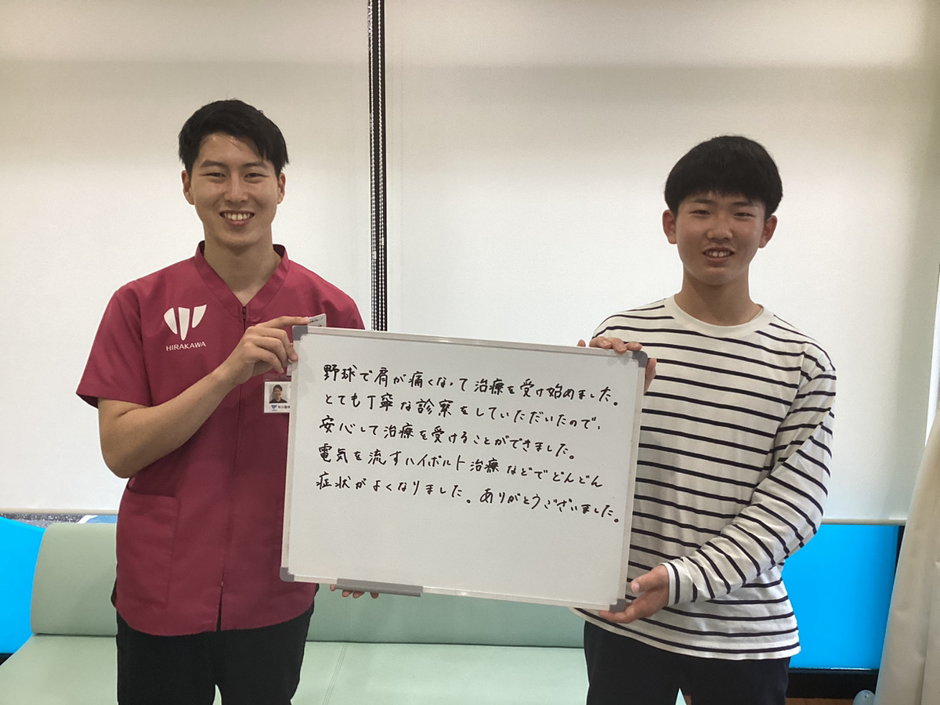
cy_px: 352
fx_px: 842
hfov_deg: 58.4
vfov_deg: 45.4
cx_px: 470
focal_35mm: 31
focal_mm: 3.3
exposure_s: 1/60
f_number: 2.4
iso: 160
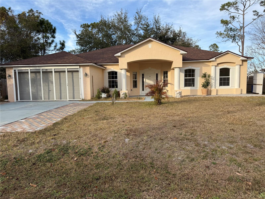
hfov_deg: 71.6
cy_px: 100
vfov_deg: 56.8
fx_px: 184
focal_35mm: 24
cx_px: 132
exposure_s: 1/1855
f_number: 1.78
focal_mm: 6.76
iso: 80
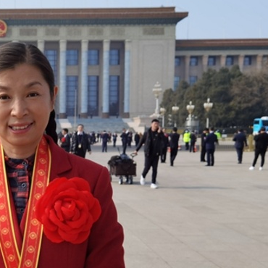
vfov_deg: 29.3
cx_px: 15
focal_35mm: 58
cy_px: 188
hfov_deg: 28.2
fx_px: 508
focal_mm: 6.71
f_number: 1.9
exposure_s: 1/4464
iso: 50
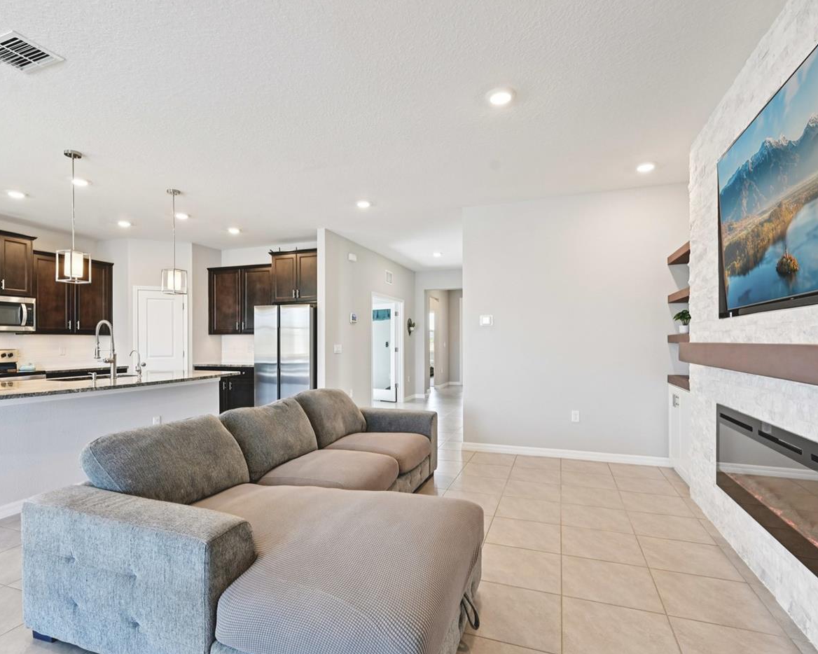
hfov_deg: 86.3
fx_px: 436
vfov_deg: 73.8
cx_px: 389
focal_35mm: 18
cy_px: 334
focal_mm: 14
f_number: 8
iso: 400
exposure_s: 1/25
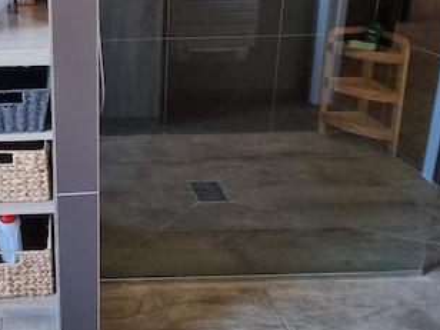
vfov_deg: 43.6
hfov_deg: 57.8
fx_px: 343
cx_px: 60
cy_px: -3
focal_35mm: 27
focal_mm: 2.2
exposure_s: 1/50
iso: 320
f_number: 2.2
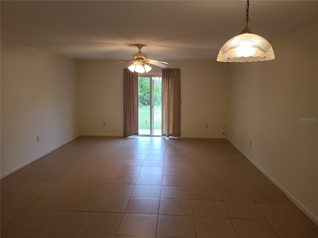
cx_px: 159
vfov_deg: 53.1
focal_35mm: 26
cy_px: 119
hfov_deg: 67.3
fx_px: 239
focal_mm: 5.4
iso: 64
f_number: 1.8
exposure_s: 1/60
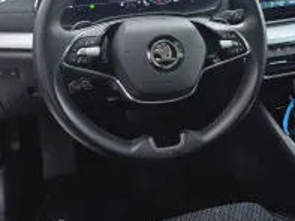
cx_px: 208
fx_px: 358
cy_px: 37
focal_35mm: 42
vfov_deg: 33.2
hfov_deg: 43.8
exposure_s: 1/180
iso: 50
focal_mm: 6.3
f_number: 1.7
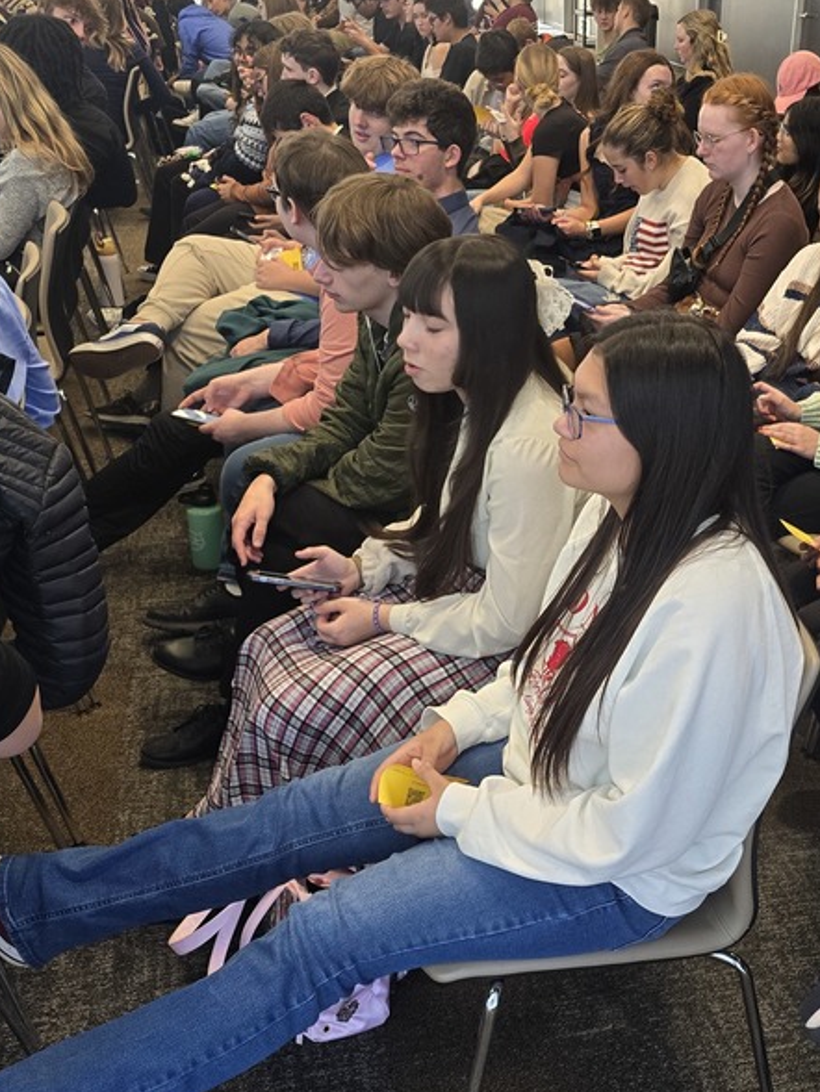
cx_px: 627
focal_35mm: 40
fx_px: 1263
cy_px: 616
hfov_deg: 35.1
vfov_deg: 46.7
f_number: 1.7
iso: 200
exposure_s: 1/120
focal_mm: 6.3
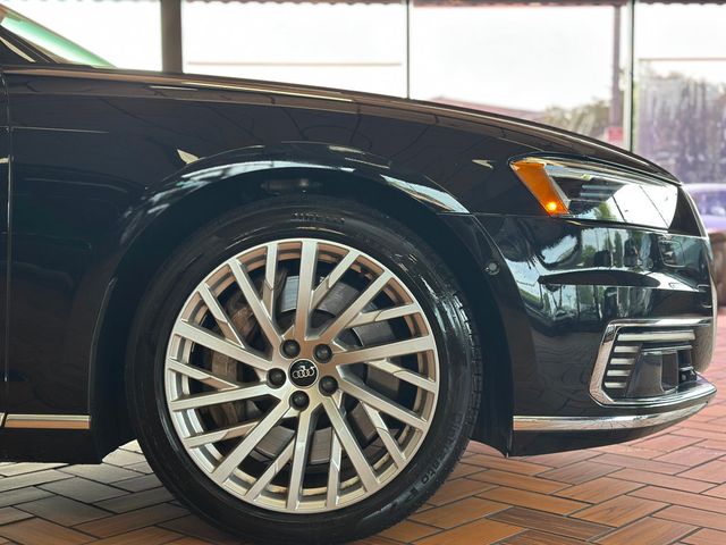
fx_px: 1007
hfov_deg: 39.7
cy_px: 272
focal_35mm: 48
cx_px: 363
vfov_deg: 30.3
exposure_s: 1/120
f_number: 1.78
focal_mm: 6.86
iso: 80
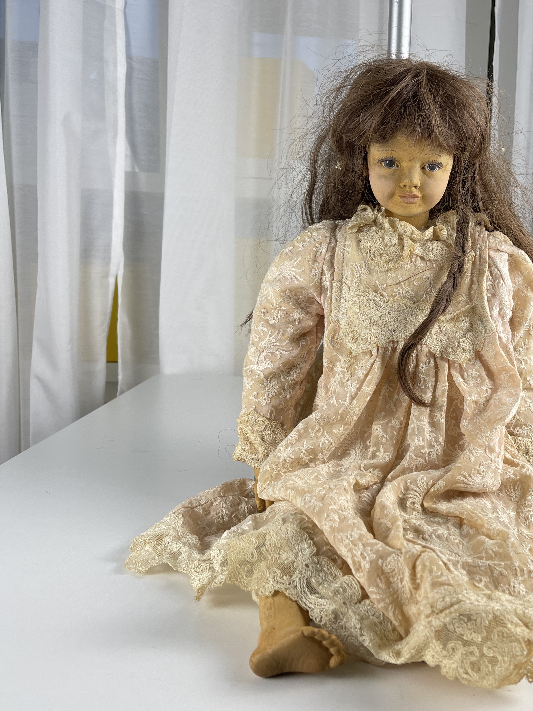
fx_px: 698
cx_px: 413
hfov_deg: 40.4
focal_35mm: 34
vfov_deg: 54.0
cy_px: 355
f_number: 1.6
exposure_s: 1/106
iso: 32
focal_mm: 5.1
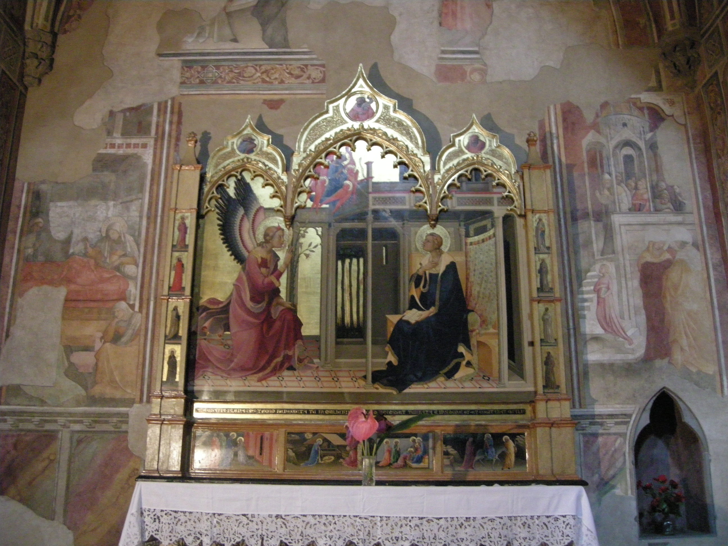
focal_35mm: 36
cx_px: 364
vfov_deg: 39.7
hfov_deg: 51.4
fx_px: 757
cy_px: 273
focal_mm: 7.5
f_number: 2.7
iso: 800
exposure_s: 1/6
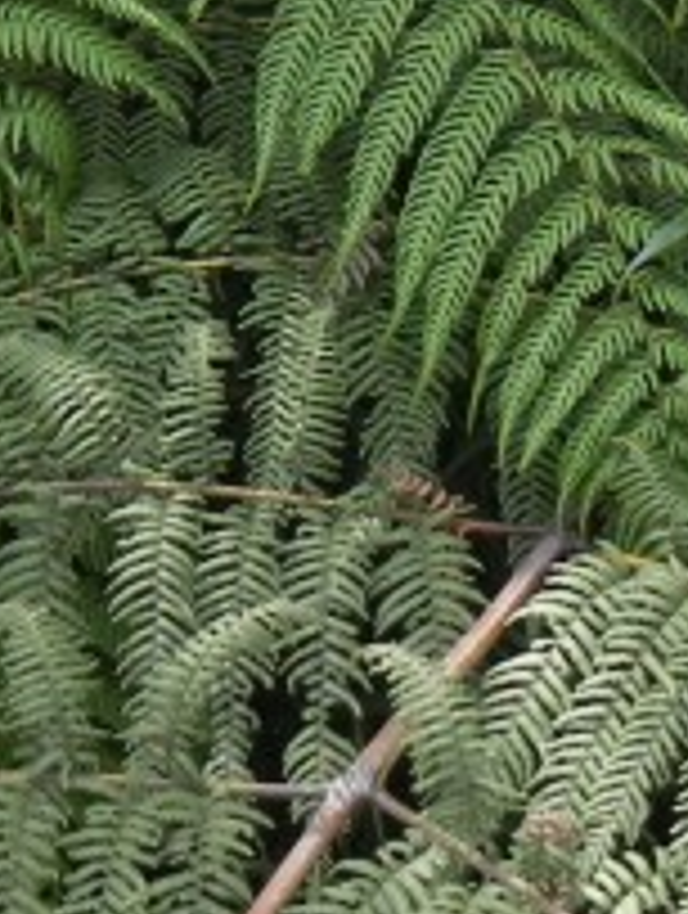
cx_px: 450
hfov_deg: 9.9
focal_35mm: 151
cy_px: 378
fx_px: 3989
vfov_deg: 13.0
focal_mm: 5.4
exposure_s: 1/203
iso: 160
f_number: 3.5
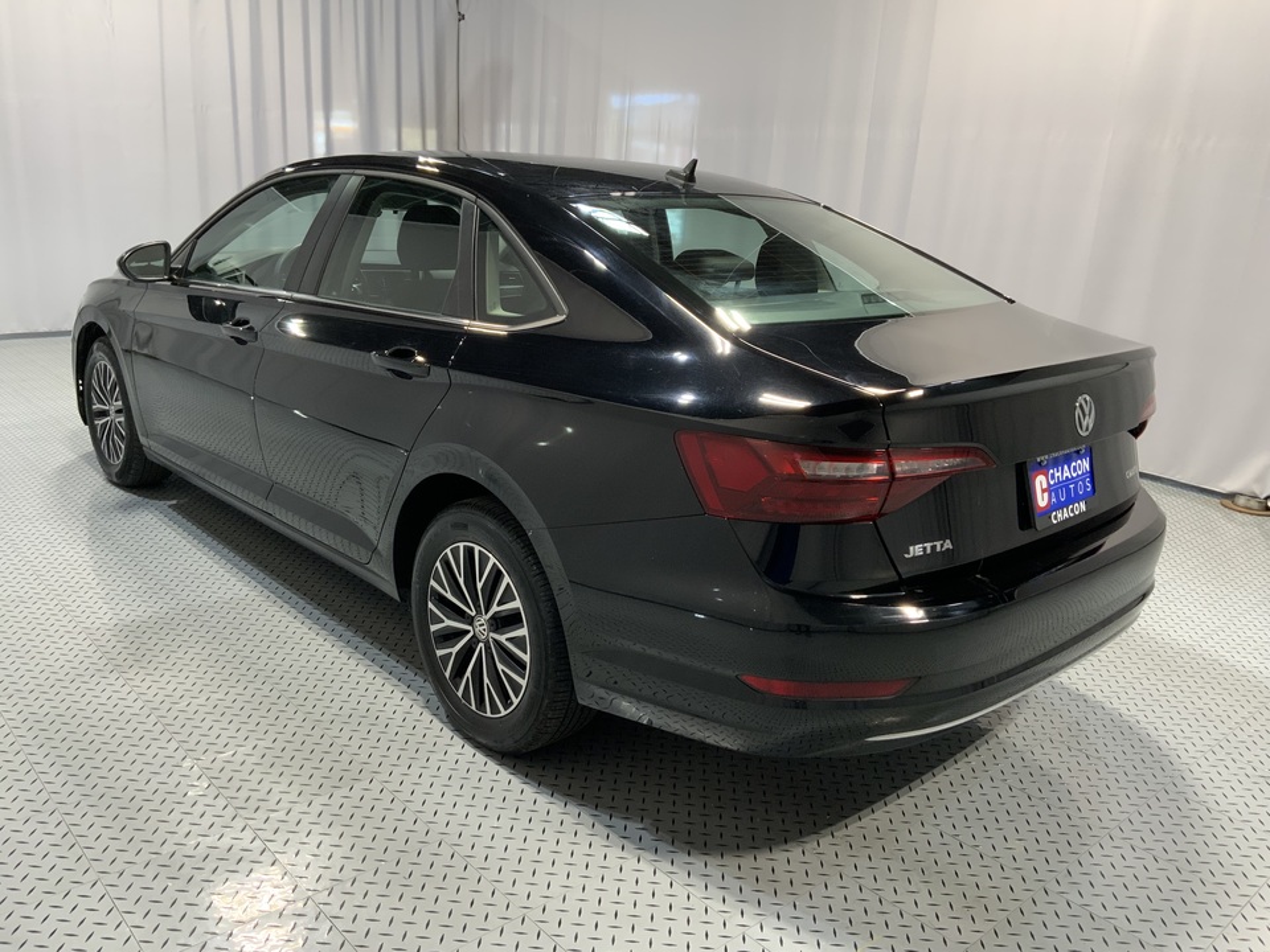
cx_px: 635
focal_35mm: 29
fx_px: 1064
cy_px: 476
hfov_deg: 61.7
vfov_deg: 48.2
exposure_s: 1/60
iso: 80
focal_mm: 3
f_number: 1.8
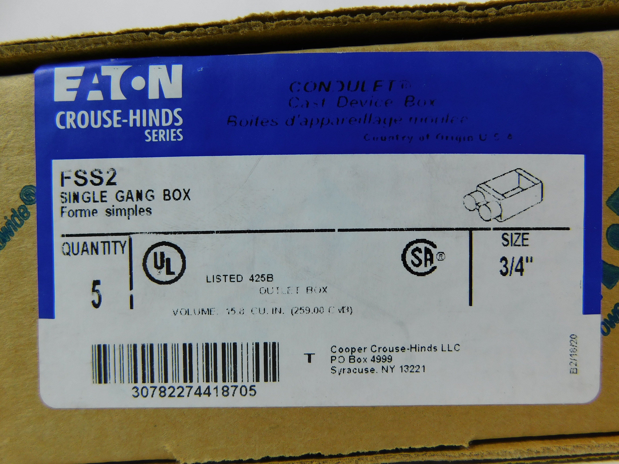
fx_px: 411
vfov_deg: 58.9
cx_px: 310
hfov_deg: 73.9
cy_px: 232
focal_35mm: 23
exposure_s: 1/40
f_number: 3
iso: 125
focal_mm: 4
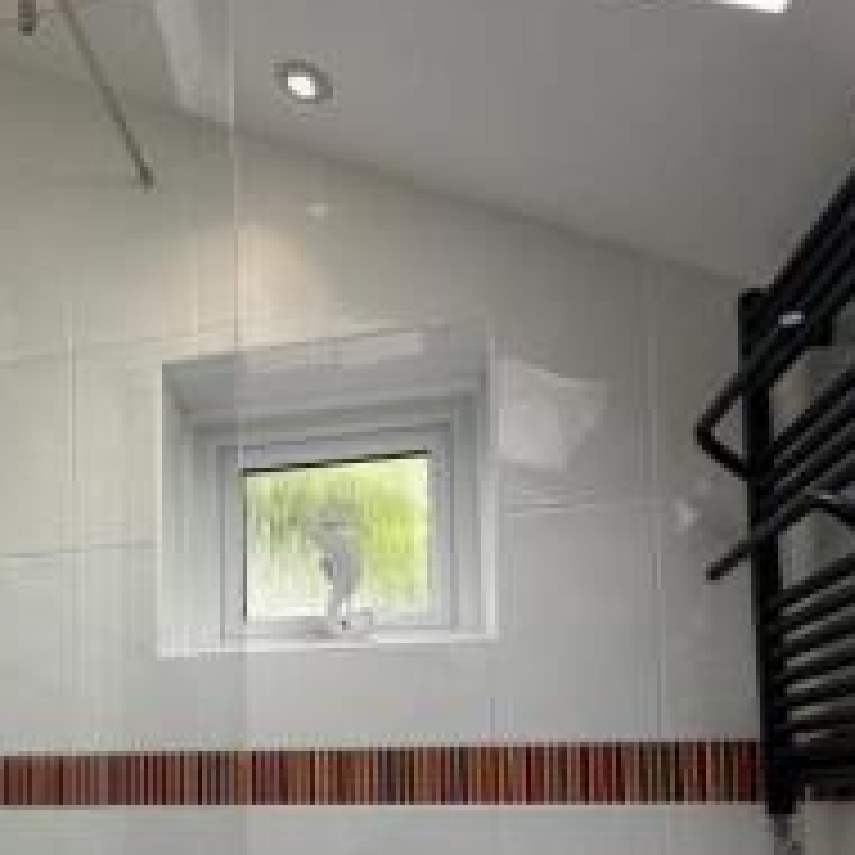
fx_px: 1062
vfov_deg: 41.0
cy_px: 745
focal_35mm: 38
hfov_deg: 39.5
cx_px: 34
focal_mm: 2.22
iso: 40
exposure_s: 1/207
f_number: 2.2
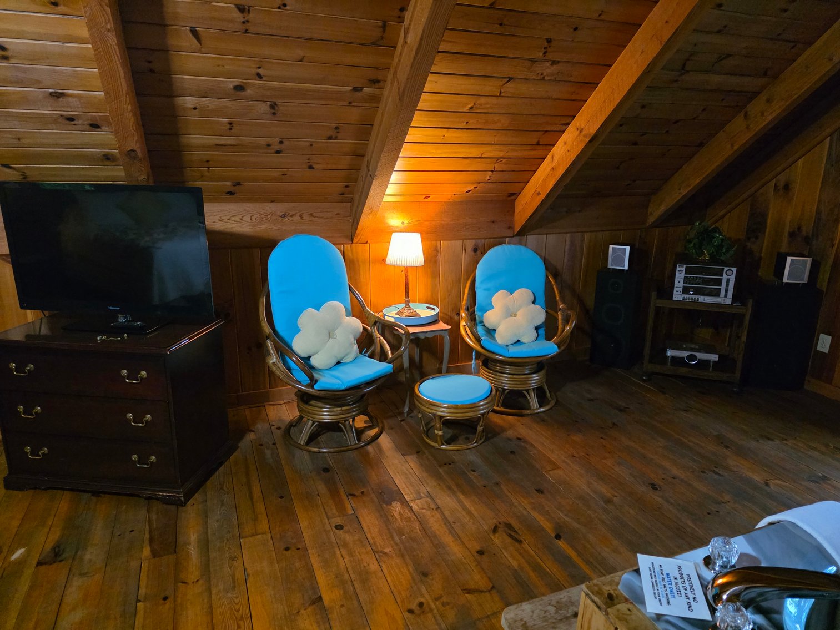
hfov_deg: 73.9
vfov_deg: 58.9
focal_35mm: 23
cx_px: 420
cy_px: 315
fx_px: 558
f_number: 1.7
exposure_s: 1/120
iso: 2000
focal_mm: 6.3
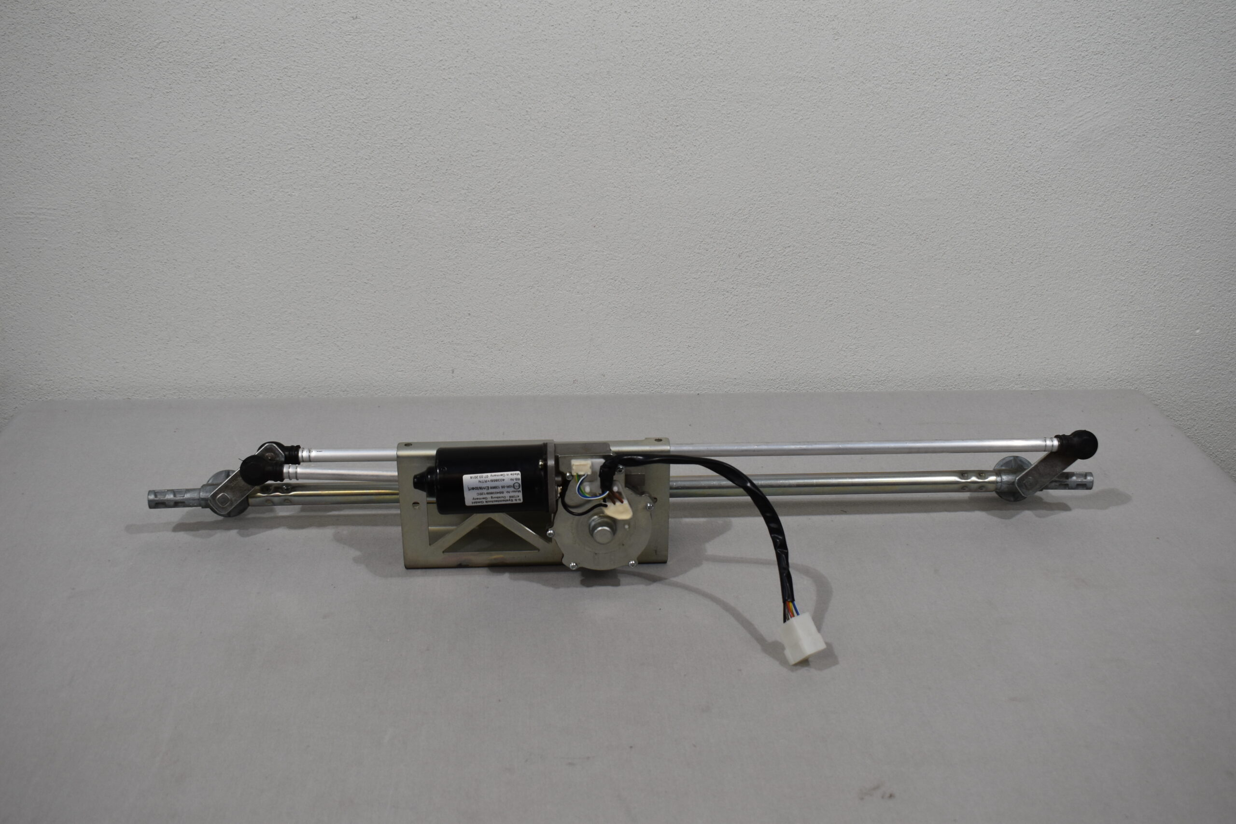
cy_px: 412
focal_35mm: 38
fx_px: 1287
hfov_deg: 51.3
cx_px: 618
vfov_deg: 35.5
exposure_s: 1/125
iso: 320
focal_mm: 25
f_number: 5.6
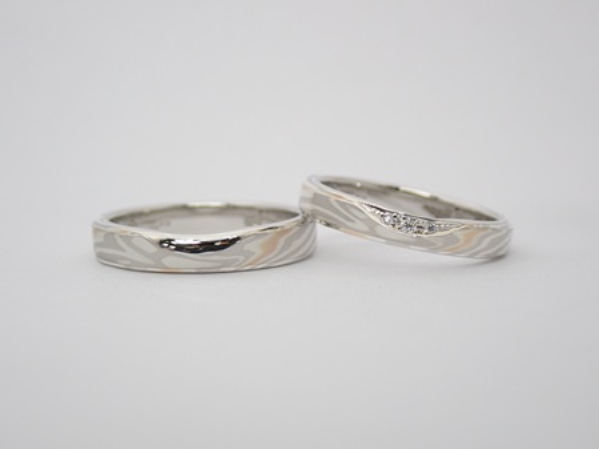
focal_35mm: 77
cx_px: 300
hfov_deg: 25.3
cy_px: 224
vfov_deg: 19.1
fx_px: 1332
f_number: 4.1
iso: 200
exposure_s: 1/125
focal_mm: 13.65
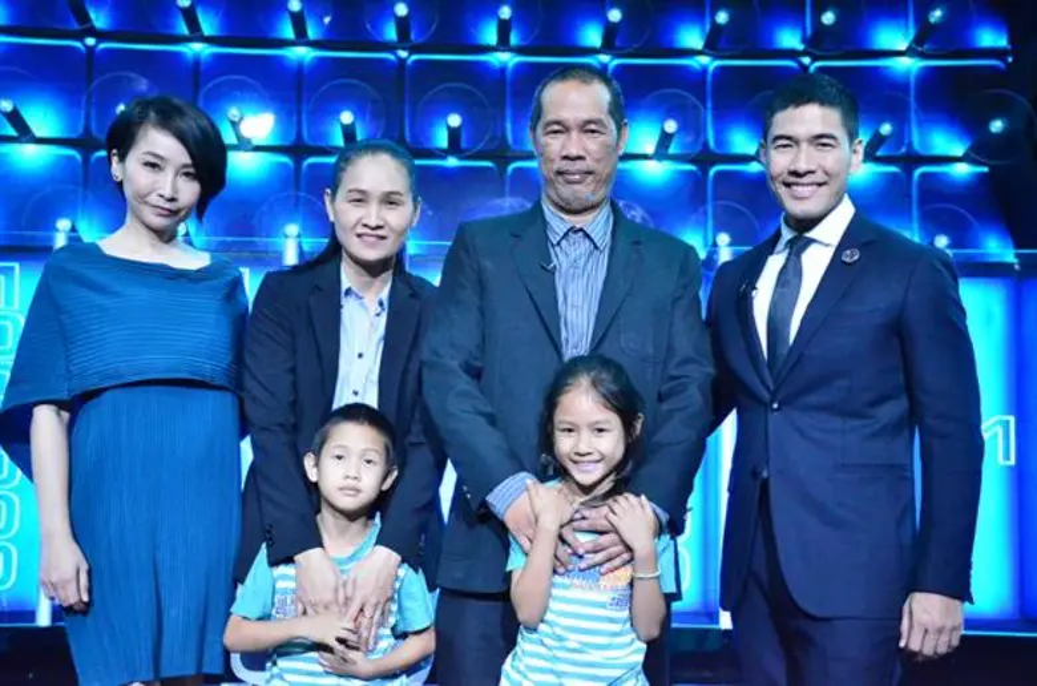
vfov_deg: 21.5
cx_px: 518
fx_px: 1810
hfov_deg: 32.0
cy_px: 343
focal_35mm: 63
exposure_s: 1/320
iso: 6400
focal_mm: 42
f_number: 4.5
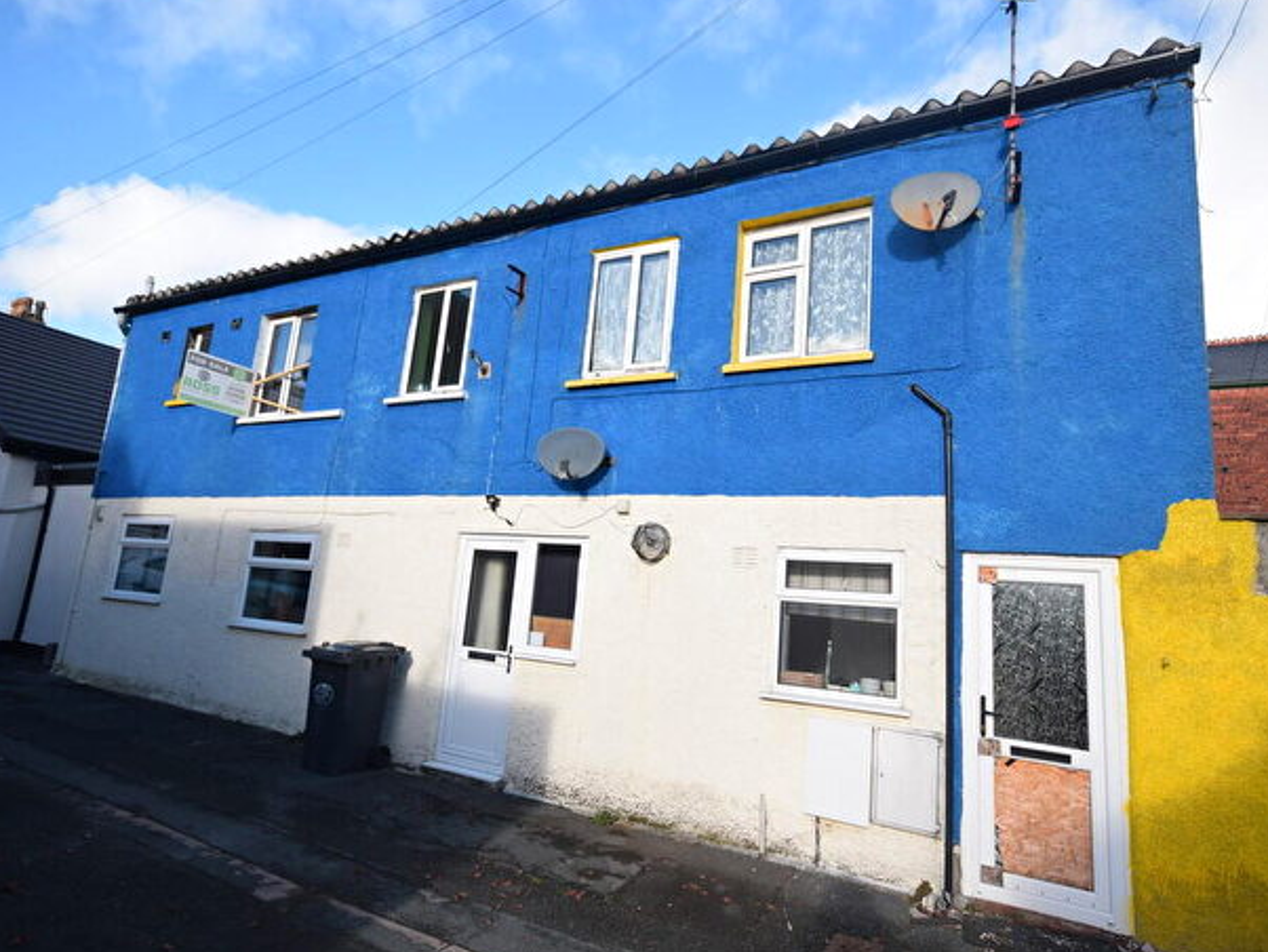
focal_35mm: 19
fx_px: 706
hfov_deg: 83.8
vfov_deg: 67.9
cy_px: 477
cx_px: 653
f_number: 8
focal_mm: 11.5
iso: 220
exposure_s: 1/250
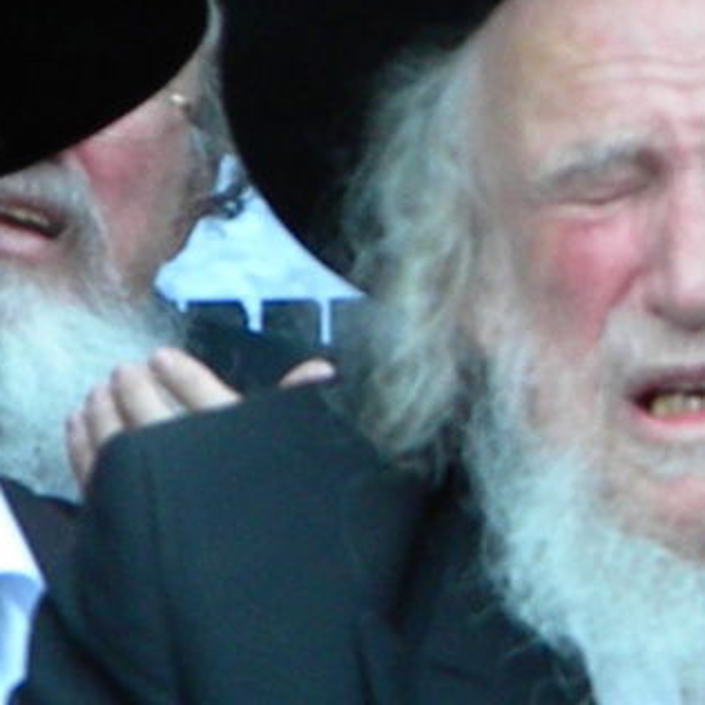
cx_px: 629
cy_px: 562
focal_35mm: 424
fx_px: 9770
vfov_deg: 4.1
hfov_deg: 4.1
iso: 720
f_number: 5
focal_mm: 26.8
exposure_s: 1/66
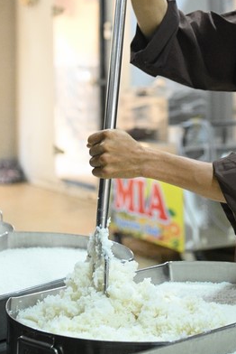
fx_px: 942
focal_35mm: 96
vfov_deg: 21.0
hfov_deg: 14.2
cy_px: 87
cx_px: 161
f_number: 4
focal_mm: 58
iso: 12800
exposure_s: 1/250
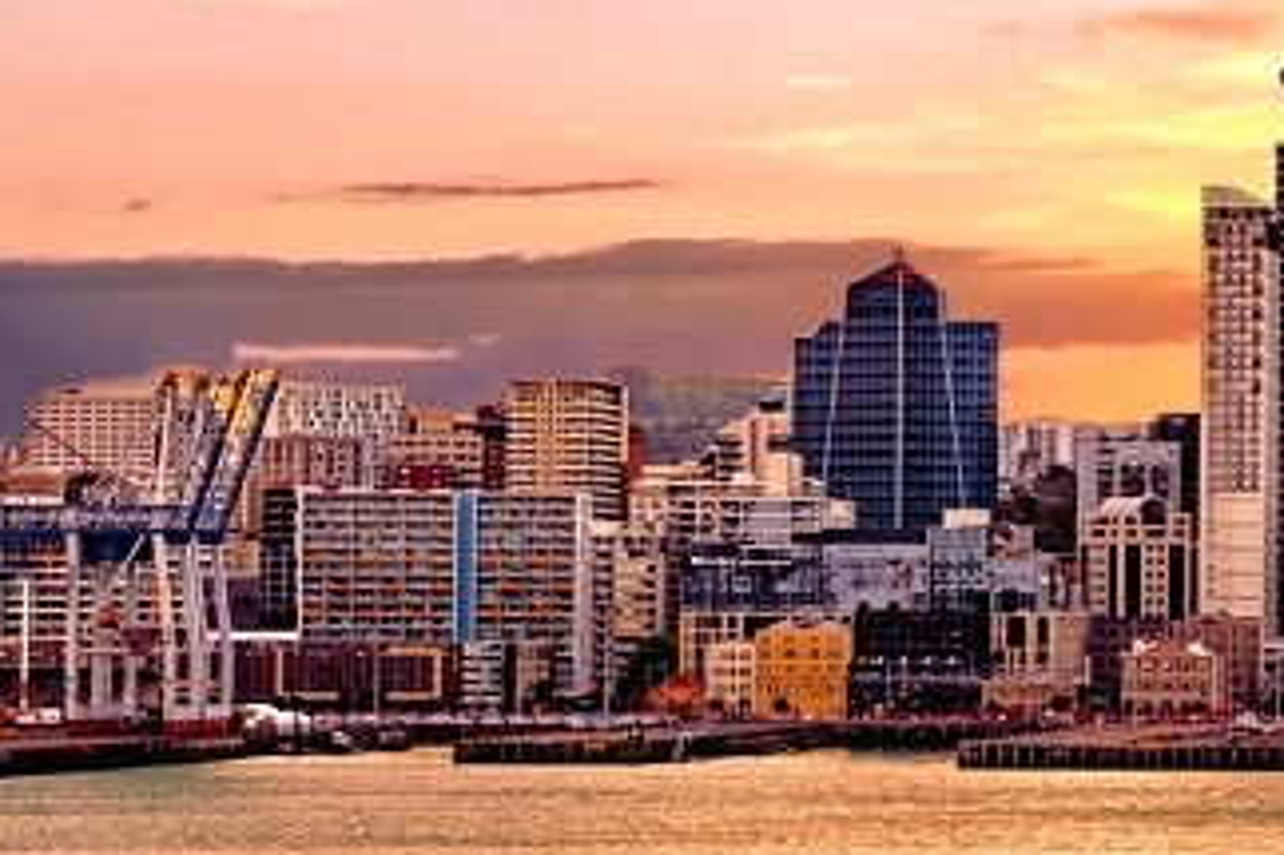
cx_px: 1948
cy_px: 356
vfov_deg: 6.3
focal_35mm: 217
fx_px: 7735
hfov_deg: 9.2
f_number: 11
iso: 200
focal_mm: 70
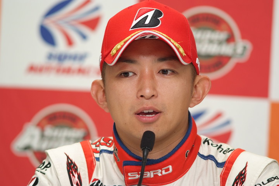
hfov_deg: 7.6
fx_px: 2092
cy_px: 93
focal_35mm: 270
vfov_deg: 5.1
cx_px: 140
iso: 400
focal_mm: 180
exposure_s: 1/125
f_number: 2.8
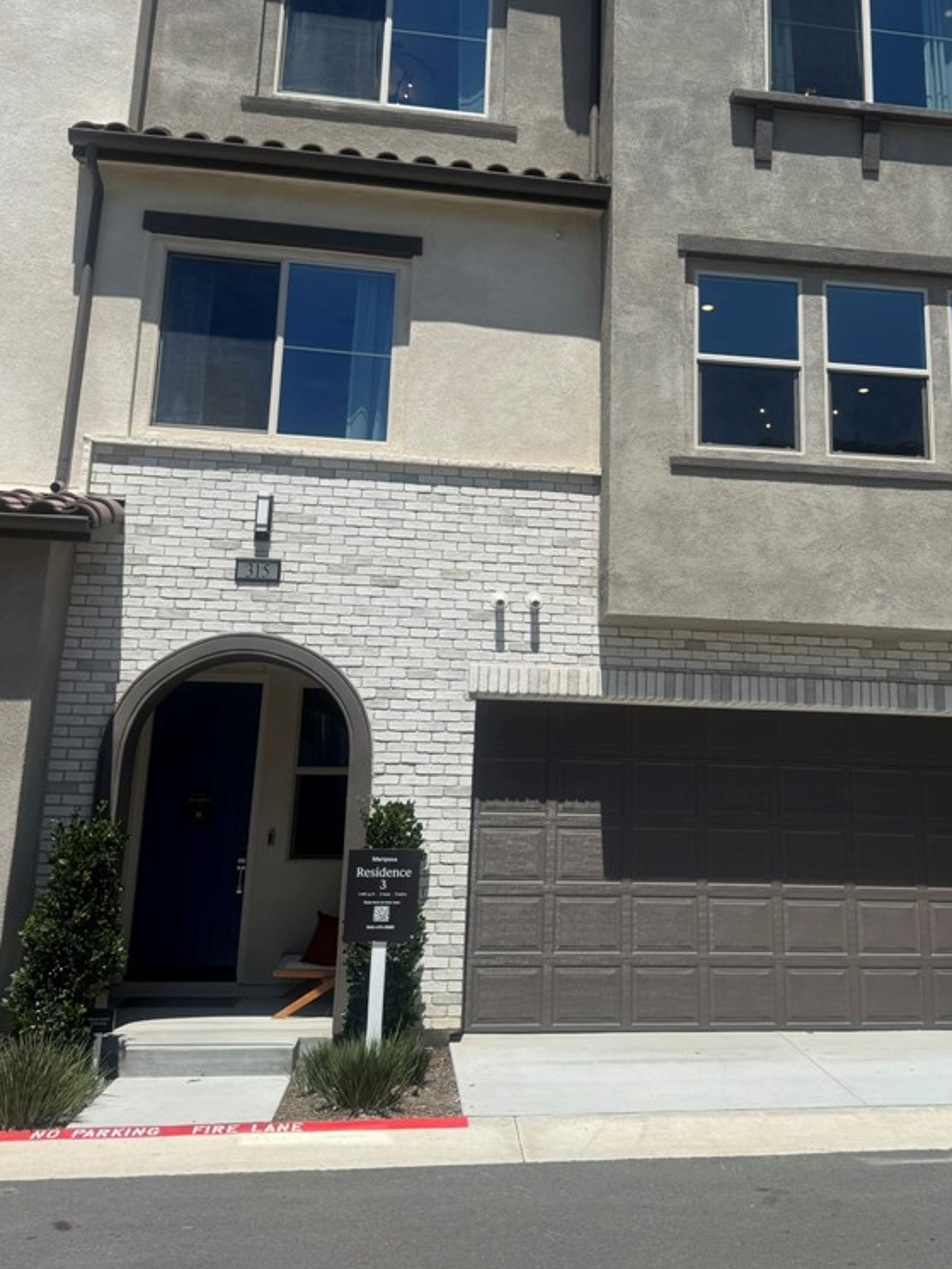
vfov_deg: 55.1
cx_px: 601
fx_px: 1210
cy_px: 530
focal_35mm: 33
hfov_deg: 42.6
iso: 80
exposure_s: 1/7092
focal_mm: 6.76
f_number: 1.78
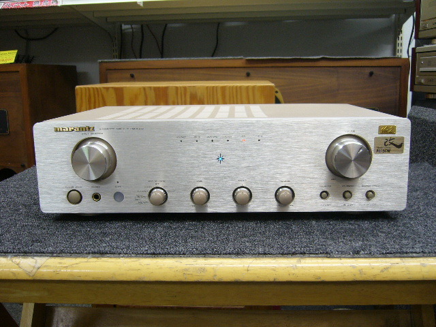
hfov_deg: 52.6
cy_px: 164
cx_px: 218
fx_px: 441
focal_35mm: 35
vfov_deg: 40.7
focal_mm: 5.8
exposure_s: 1/15
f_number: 2.8
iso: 100
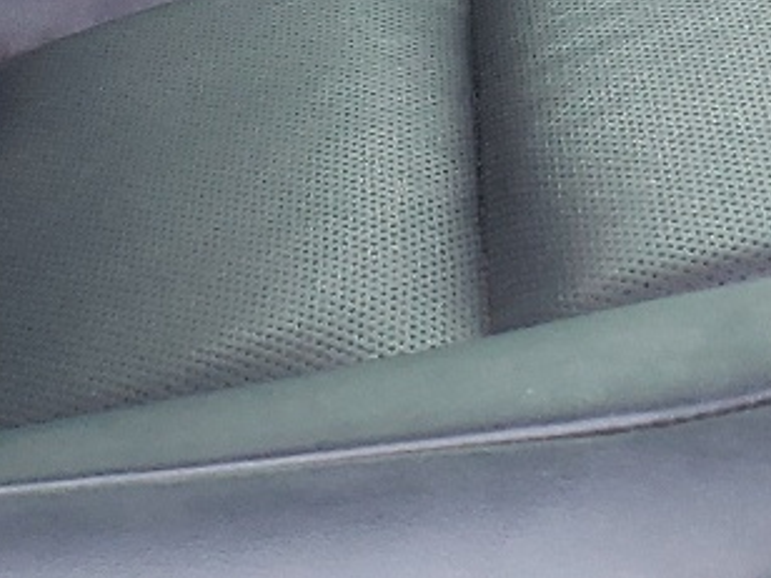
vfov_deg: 9.7
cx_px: 753
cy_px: -803
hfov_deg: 14.4
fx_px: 3007
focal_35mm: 135
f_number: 1.5
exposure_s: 1/120
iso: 62
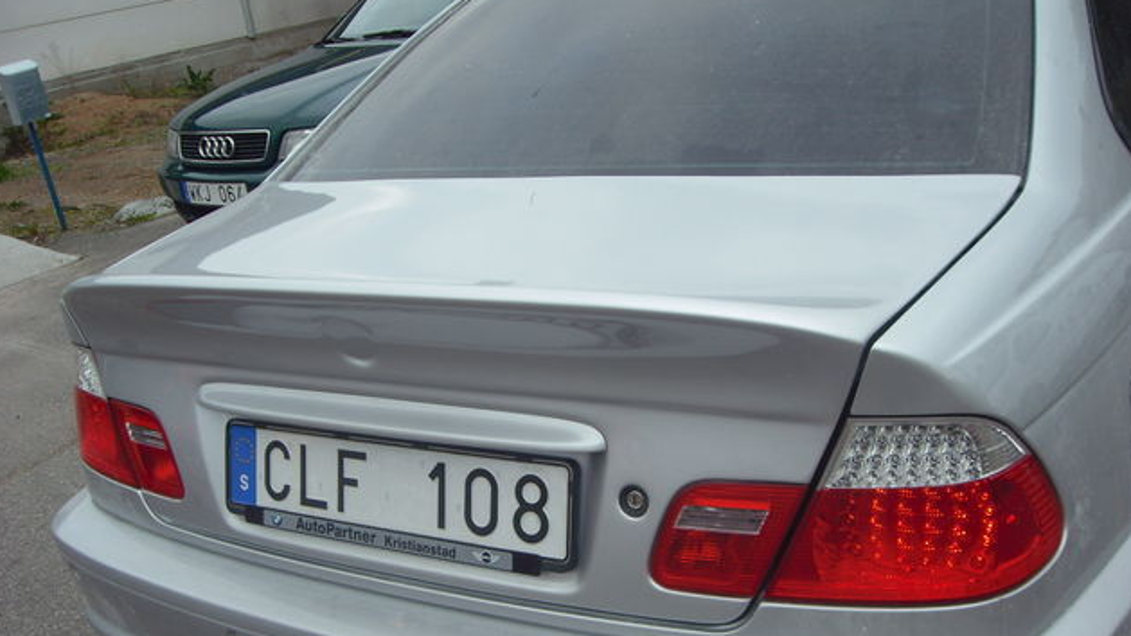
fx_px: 1230
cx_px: 566
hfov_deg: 49.4
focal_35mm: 41
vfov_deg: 28.9
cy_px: 397
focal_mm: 6.2
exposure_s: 1/125
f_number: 2.7
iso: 80
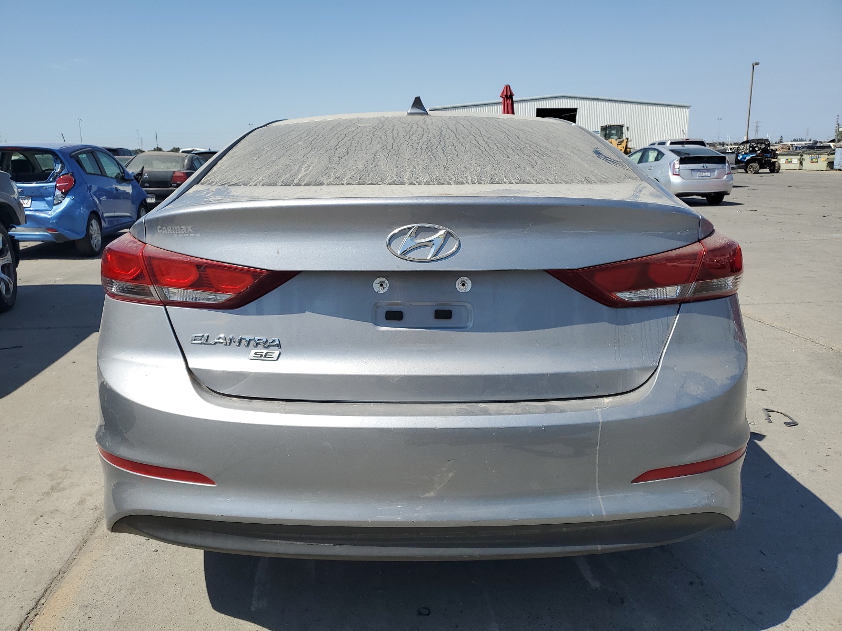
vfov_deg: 53.1
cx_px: 421
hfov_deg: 67.3
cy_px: 316
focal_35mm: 26
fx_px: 632
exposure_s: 1/3333
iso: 50
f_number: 1.5
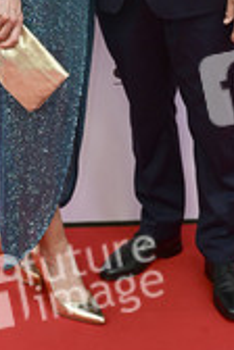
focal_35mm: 81
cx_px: 117
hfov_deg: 16.9
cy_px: -27
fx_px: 790
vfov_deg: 23.6
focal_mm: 34
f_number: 7.1
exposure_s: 1/200
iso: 250
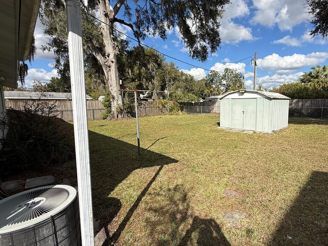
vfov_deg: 71.6
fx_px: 171
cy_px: 123
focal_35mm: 18
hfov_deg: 86.7
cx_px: 196
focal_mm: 2.22
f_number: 2.2
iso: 50
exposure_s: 1/2976
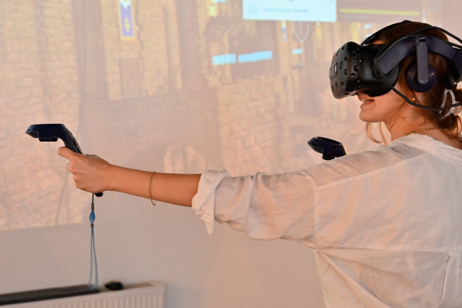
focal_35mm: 64
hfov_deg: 31.4
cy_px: 160
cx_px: 237
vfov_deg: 21.2
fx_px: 821
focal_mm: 48
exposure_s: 1/60
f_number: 4
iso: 2000
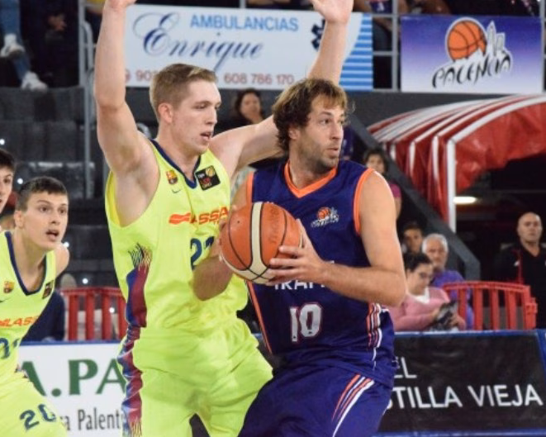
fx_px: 3985
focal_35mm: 247
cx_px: 324
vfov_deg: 6.3
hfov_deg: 7.8
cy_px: 219
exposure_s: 1/2500
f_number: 9
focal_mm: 145
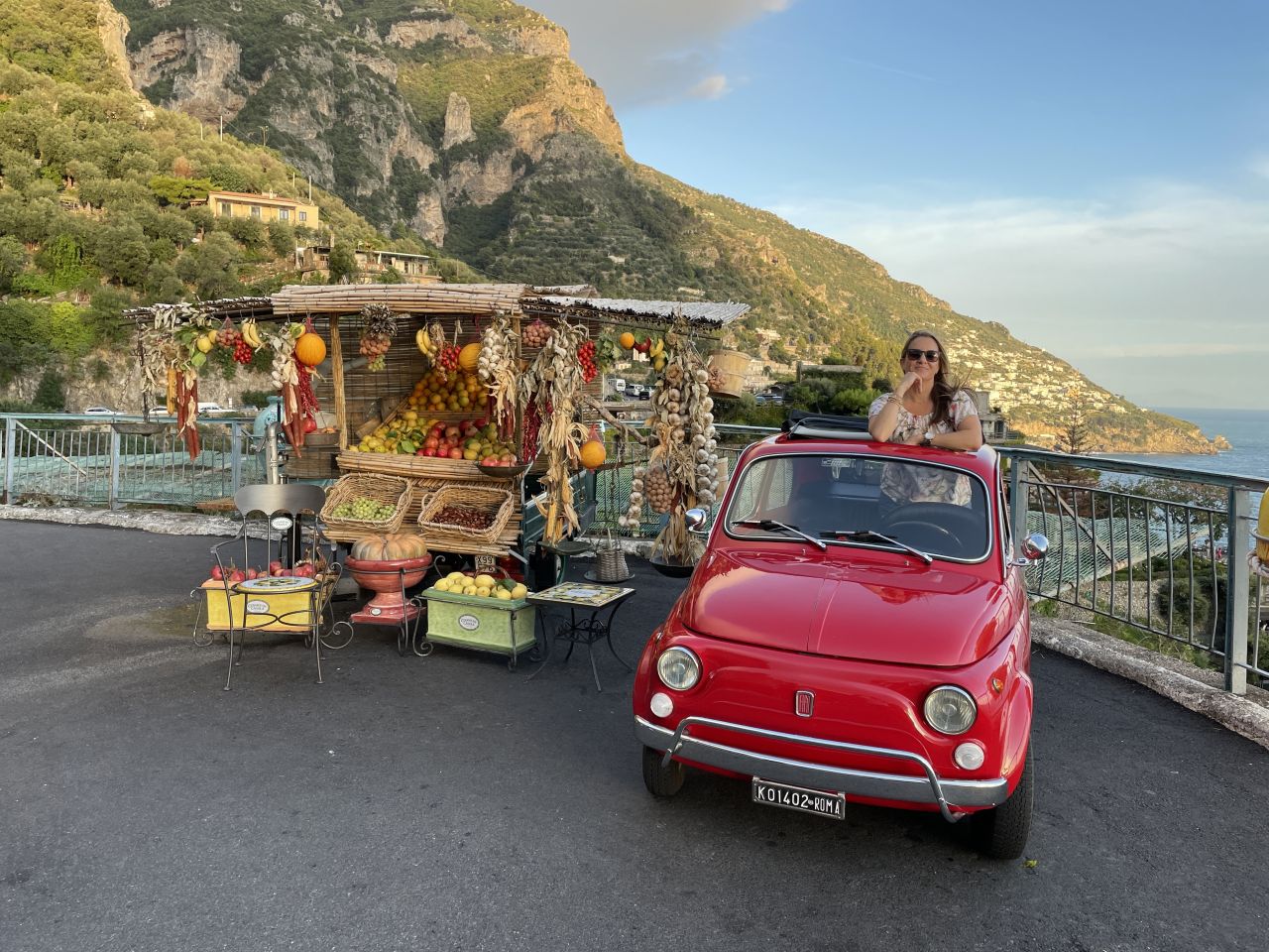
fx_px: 953
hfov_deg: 67.3
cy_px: 476
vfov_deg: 53.1
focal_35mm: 26
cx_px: 634
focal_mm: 4.2
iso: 32
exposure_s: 1/326
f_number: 1.6
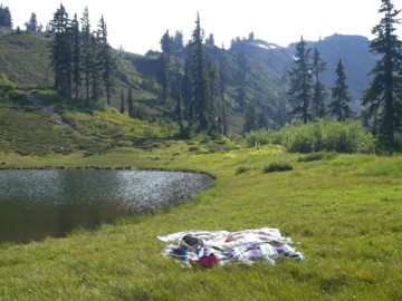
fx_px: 441
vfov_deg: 37.7
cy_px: 150
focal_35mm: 38
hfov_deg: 49.0
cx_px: 201
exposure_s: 1/320
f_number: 4.4
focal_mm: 6.3
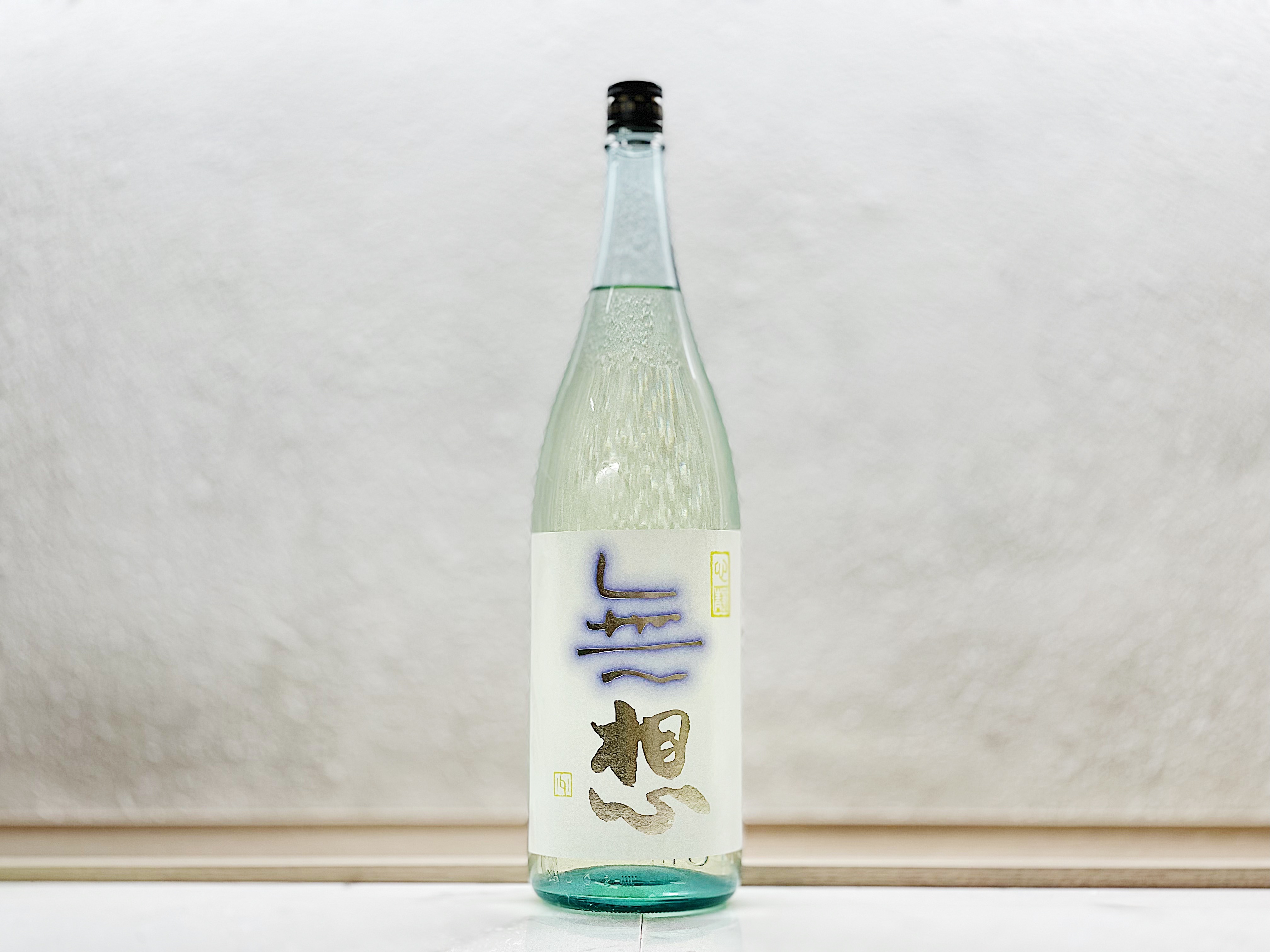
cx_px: 635
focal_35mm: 52
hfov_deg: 36.8
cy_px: 476
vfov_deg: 28.0
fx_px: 1908
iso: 64
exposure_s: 1/100
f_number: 2
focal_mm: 6
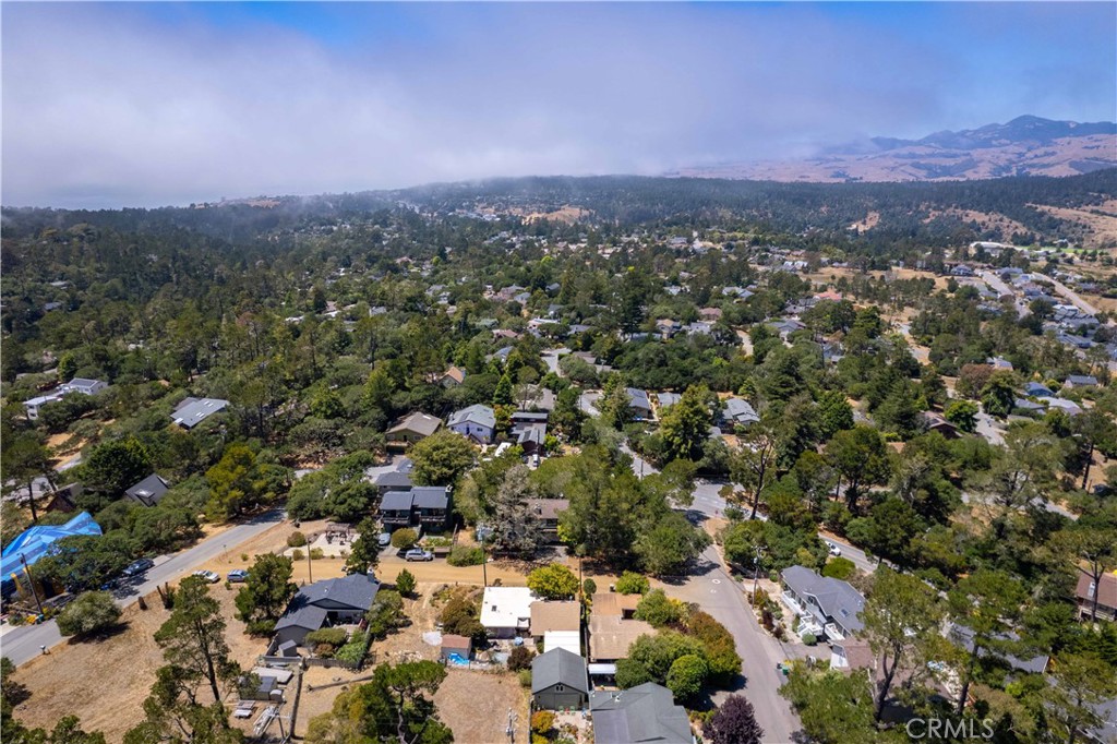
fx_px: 682
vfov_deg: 57.2
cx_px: 558
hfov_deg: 78.6
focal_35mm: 22
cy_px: 372
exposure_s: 1/2000
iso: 100
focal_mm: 8.38
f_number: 2.8
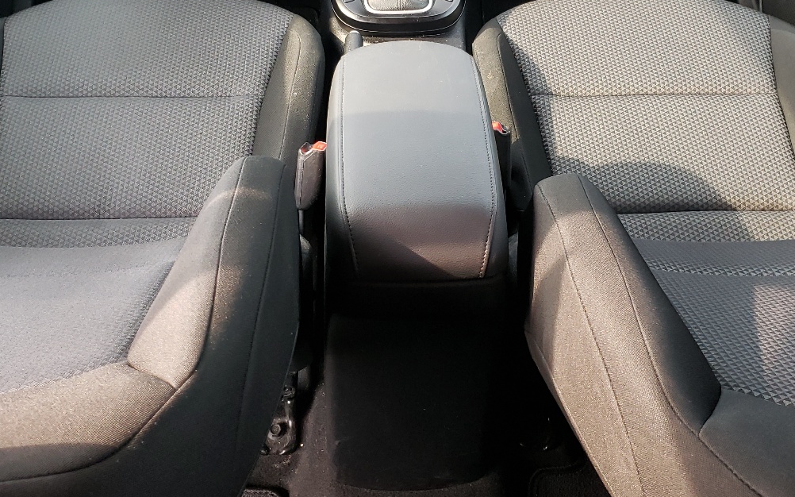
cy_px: 61
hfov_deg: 45.3
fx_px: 953
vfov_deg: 28.2
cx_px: 393
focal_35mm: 44
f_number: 1.5
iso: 69
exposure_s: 1/120
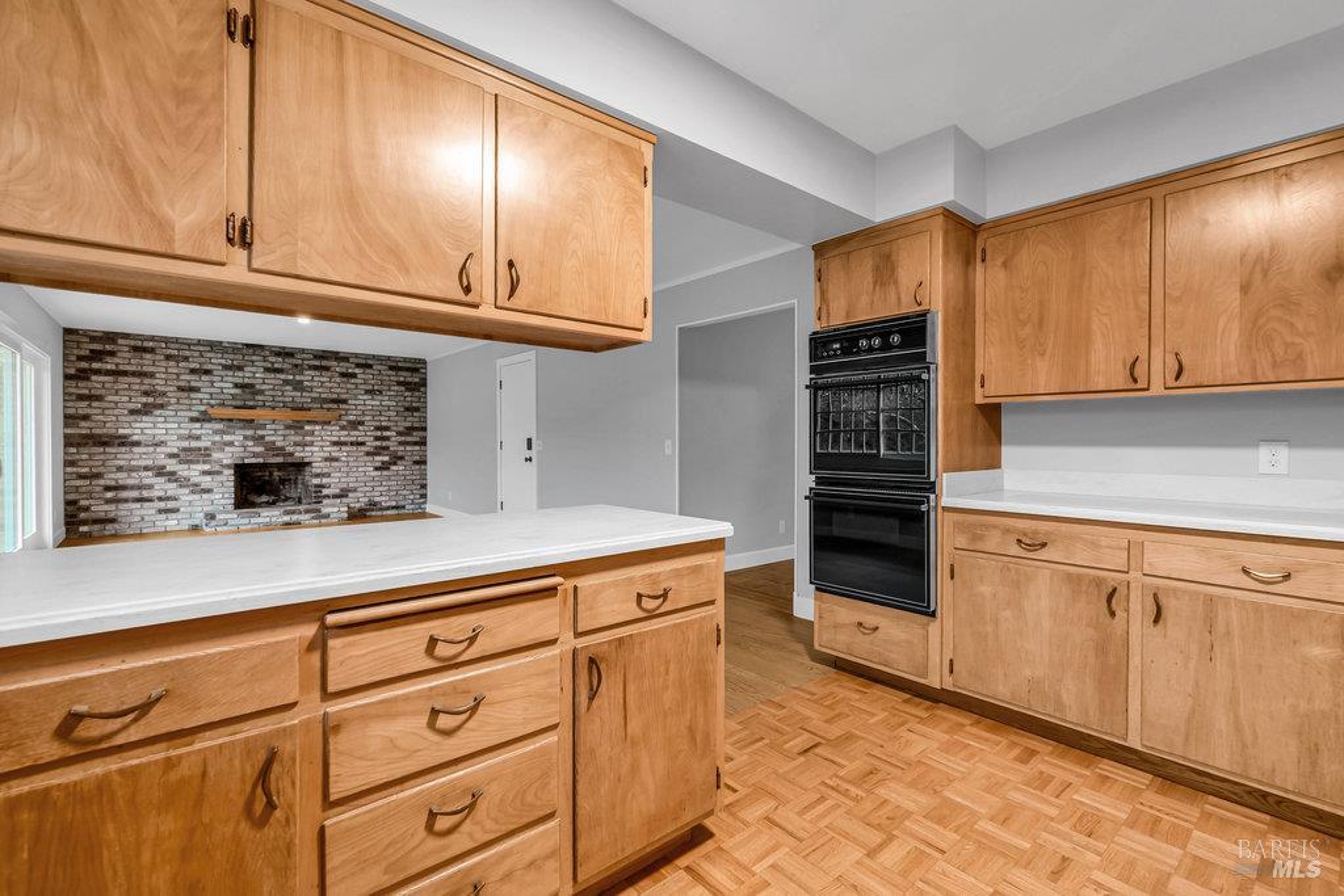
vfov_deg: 77.3
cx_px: 672
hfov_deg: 100.4
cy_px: 448
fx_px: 560
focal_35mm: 15
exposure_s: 1.3
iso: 100
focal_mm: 10
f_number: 8
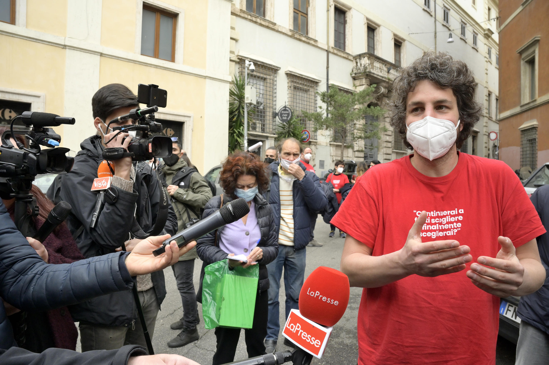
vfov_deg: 53.1
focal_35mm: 24
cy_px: 182
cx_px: 274
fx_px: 366
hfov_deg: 73.8
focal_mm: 24
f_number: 9
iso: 2000
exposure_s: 1/500
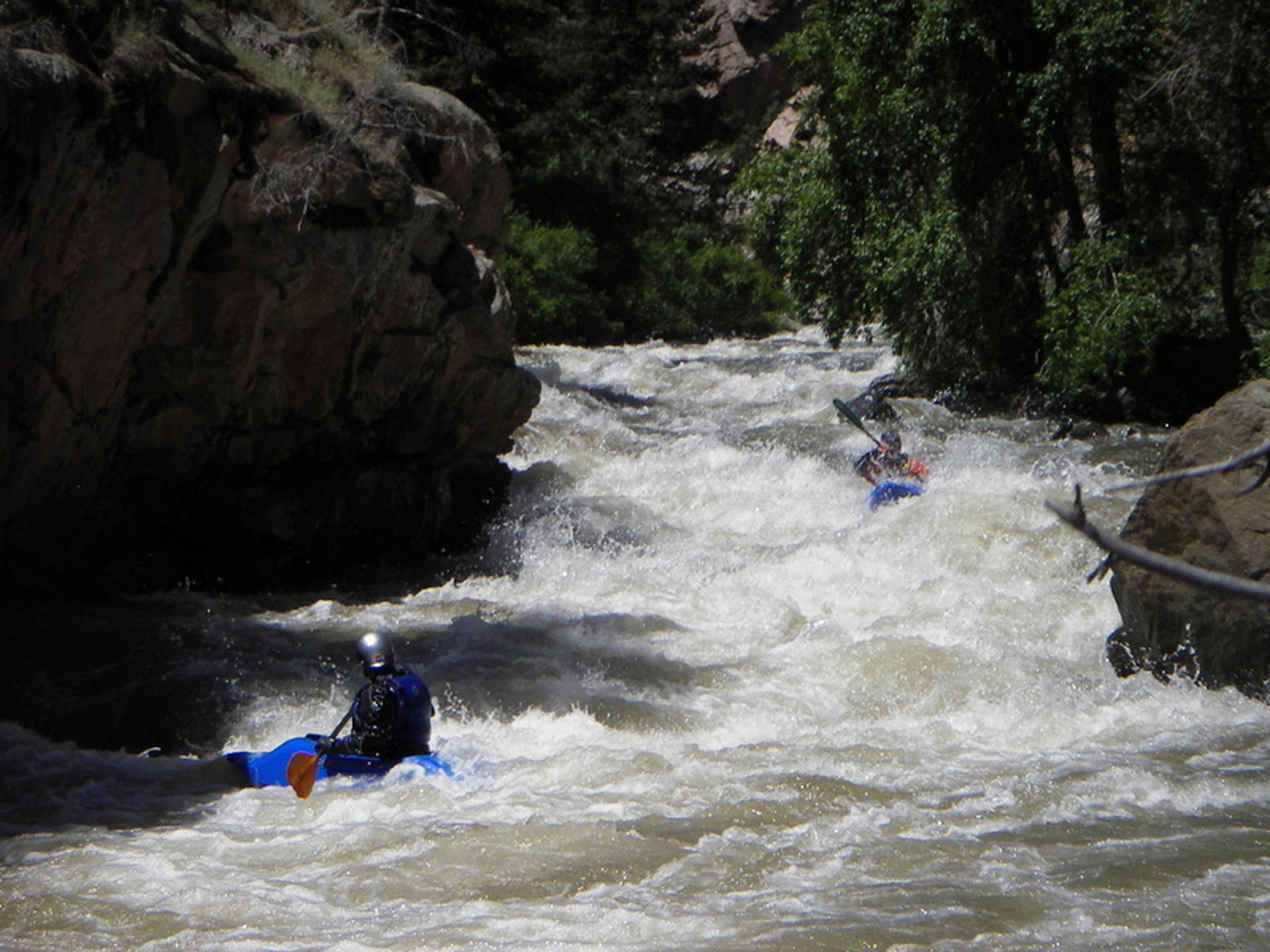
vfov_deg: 13.0
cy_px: 476
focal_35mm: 114
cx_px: 635
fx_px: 4182
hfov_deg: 17.3
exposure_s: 1/800
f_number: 4
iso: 50
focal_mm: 18.9
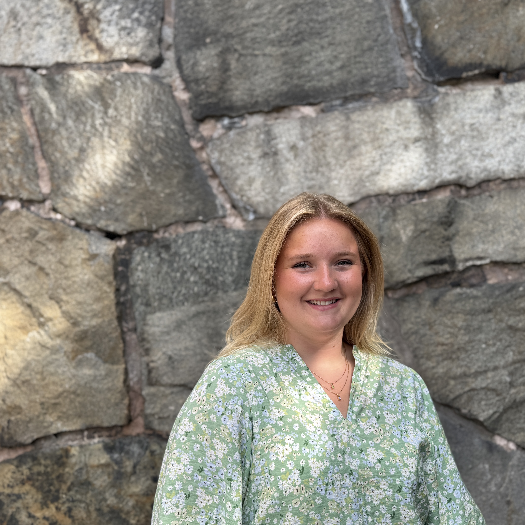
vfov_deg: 55.6
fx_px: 498
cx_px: 283
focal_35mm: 29
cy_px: 266
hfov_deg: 55.6
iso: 80
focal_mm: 6.76
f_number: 1.78
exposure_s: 1/878
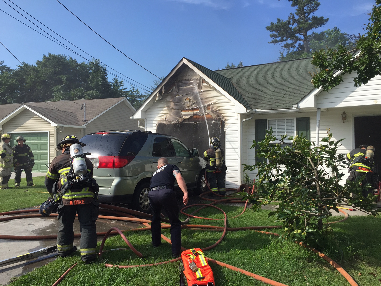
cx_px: 190
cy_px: 143
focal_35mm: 29
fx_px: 319
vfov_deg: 48.2
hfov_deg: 61.7
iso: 32
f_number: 2.2
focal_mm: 4.15
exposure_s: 1/1464
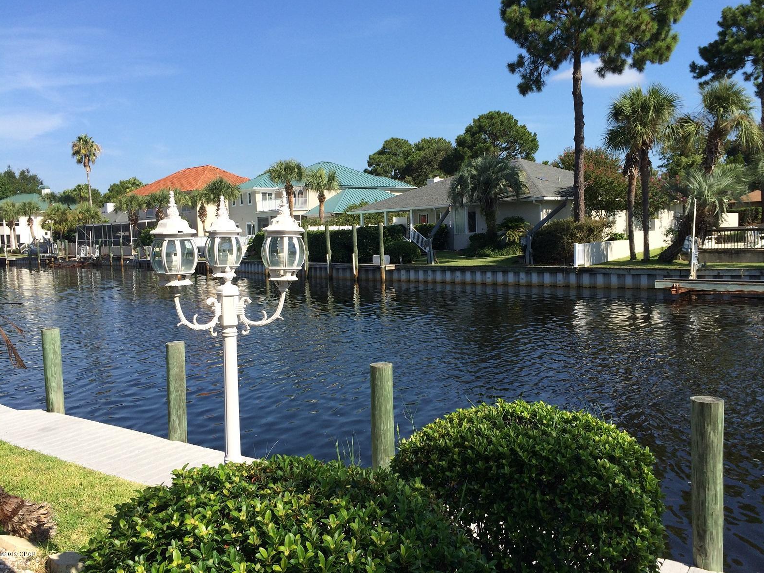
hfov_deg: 58.3
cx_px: 392
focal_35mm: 31
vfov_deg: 45.5
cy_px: 278
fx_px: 684
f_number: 2.2
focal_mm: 4.12
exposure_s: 1/1786
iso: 40
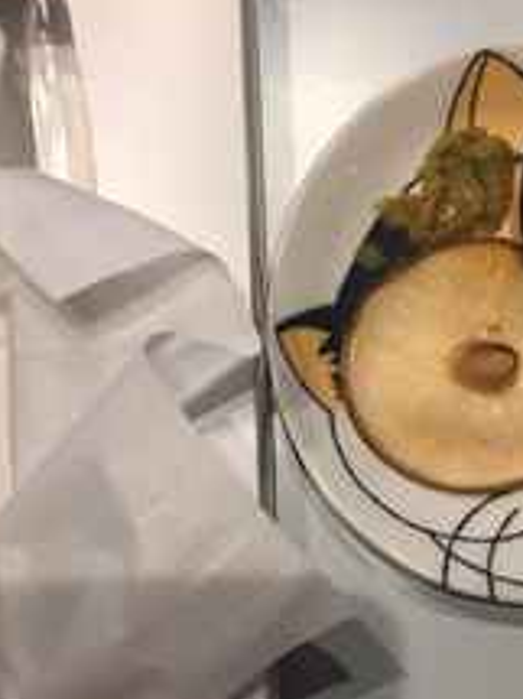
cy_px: 465
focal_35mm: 54
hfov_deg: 26.8
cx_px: 351
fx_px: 1089
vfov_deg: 35.2
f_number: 2.2
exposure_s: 1/15
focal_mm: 4.15
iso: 64
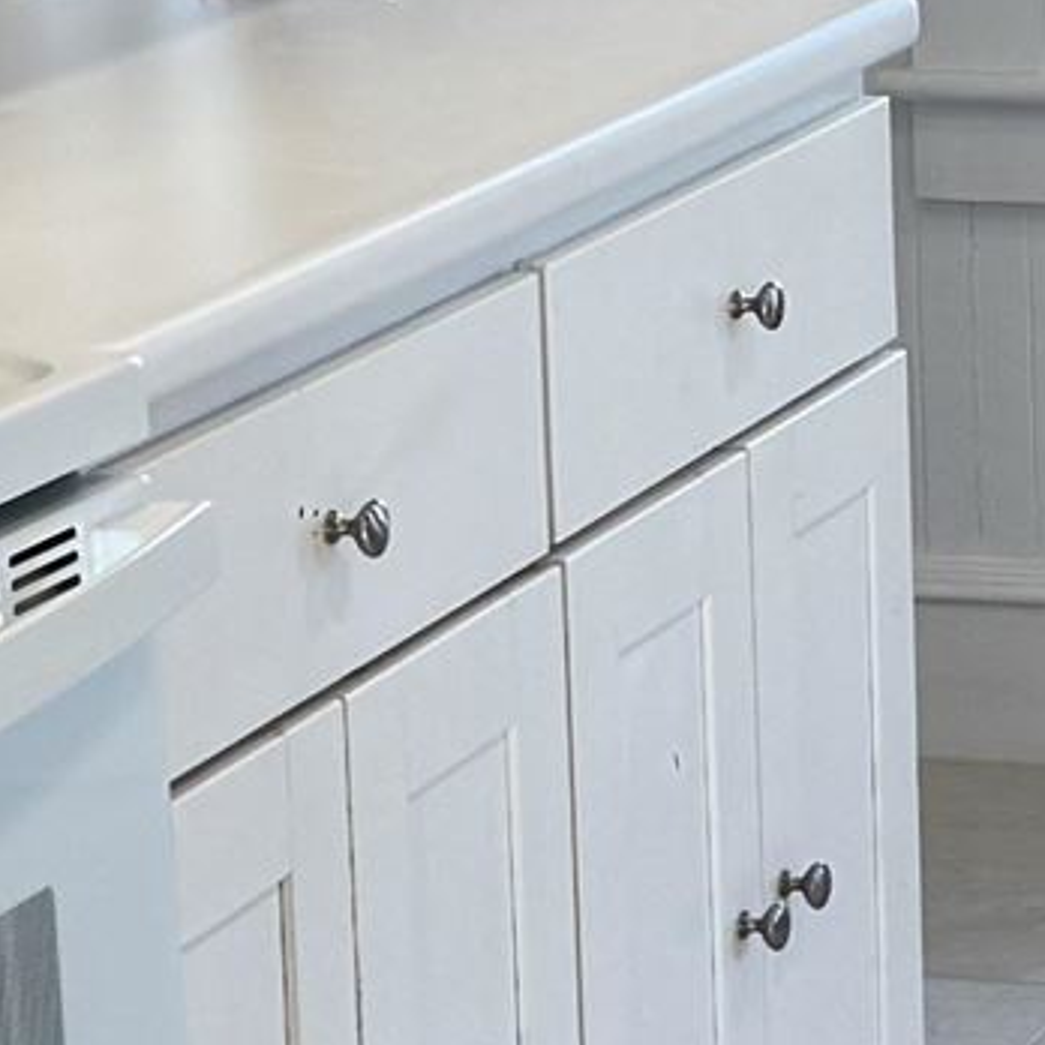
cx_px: 1868
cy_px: 498
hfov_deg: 9.0
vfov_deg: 9.4
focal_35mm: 187
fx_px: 6387
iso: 160
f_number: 1.78
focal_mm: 6.86
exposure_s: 1/120
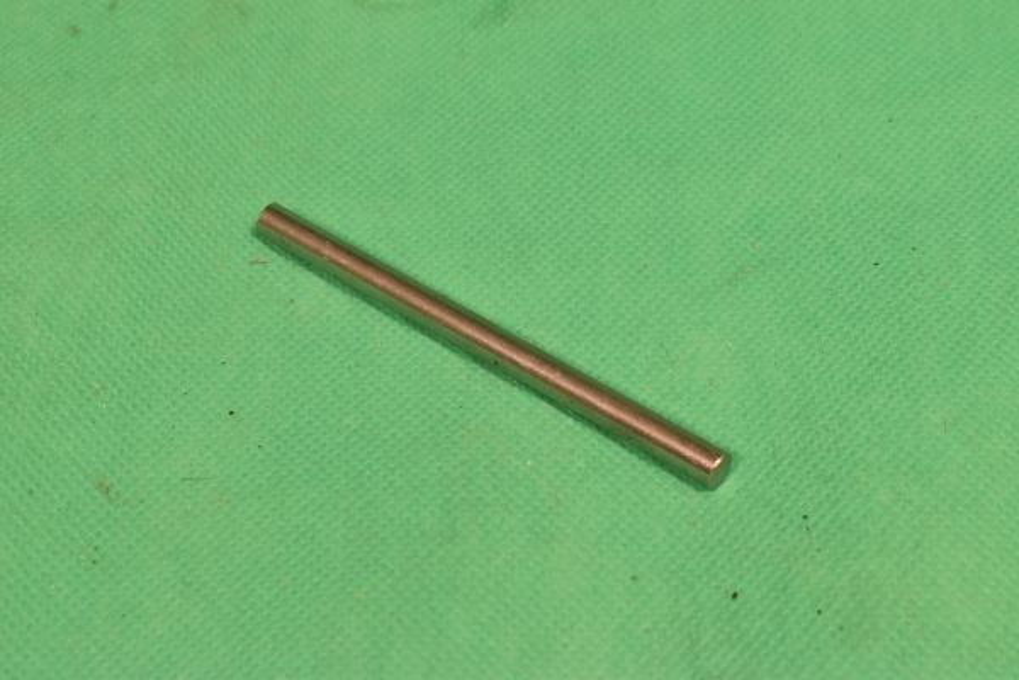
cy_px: 340
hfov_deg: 24.6
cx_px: 510
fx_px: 2335
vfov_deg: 16.6
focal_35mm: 82
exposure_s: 1/100
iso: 1000
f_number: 14
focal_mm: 55
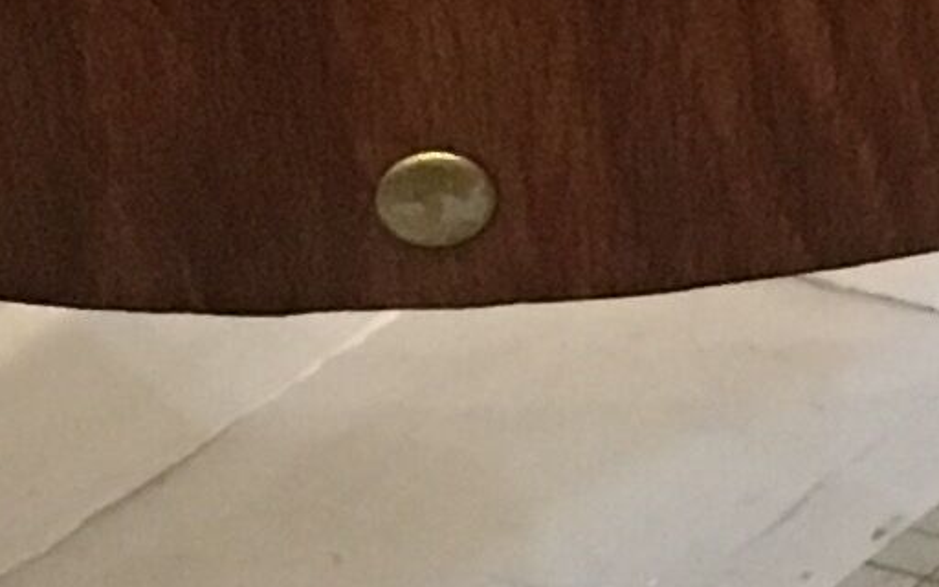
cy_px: -73
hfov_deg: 8.4
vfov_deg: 5.4
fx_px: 6193
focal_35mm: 242
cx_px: 1629
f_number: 2.2
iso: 250
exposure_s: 1/33
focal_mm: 4.15
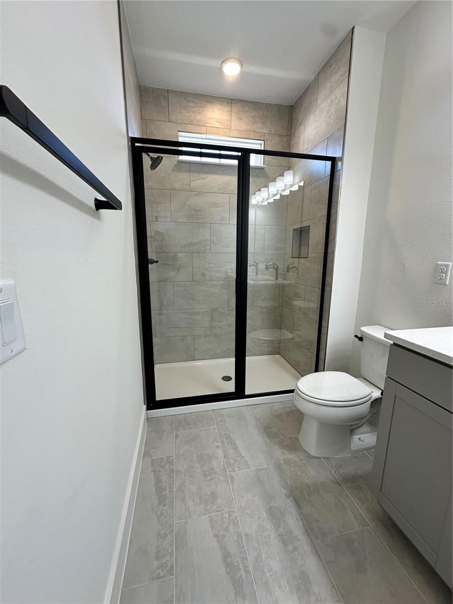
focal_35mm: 14
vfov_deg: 102.1
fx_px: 244
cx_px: 226
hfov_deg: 85.7
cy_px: 302
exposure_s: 1/120
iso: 200
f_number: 2.2
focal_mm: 2.22
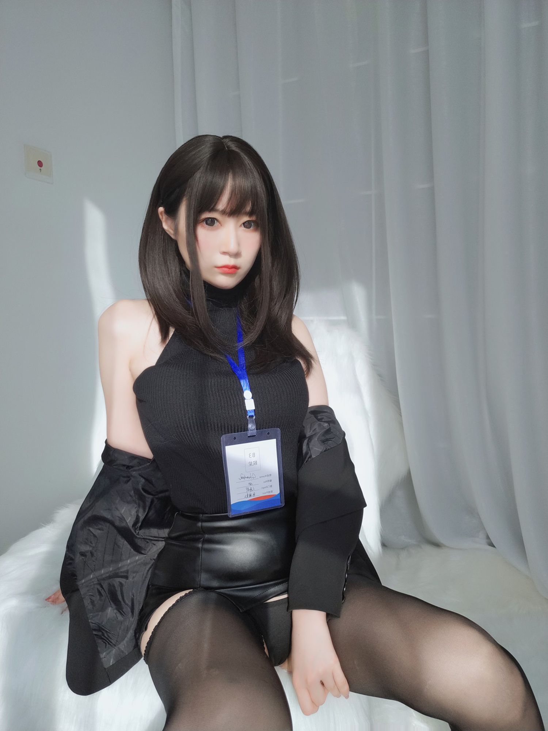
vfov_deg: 69.4
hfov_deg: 54.9
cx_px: 274
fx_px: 528
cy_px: 366
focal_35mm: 25
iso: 50
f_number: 1.8
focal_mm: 4.36
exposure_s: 1/566
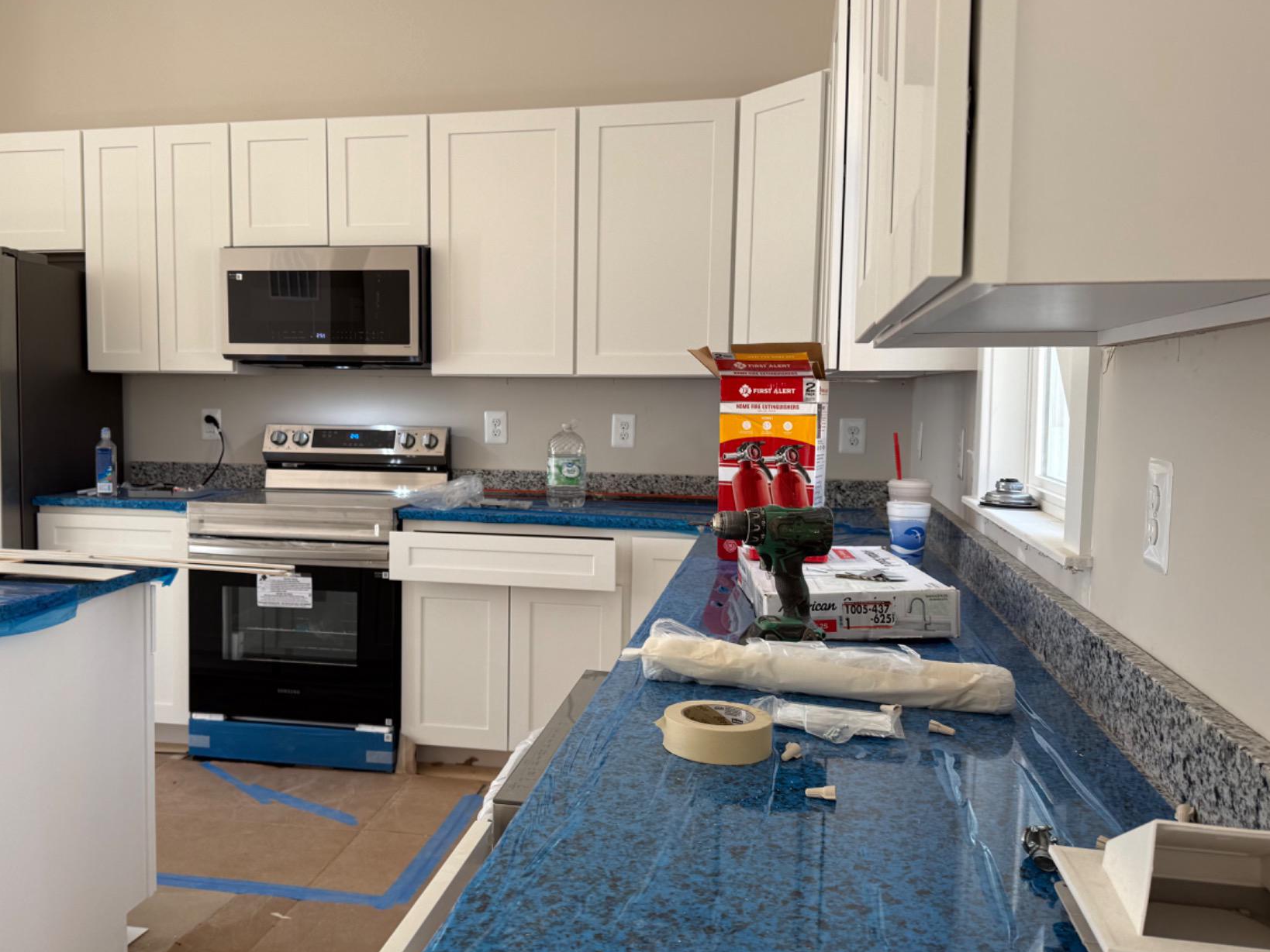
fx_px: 1101
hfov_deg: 59.7
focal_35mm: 30
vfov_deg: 46.8
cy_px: 488
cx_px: 545
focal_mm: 6.76
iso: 80
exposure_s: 1/121
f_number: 1.78
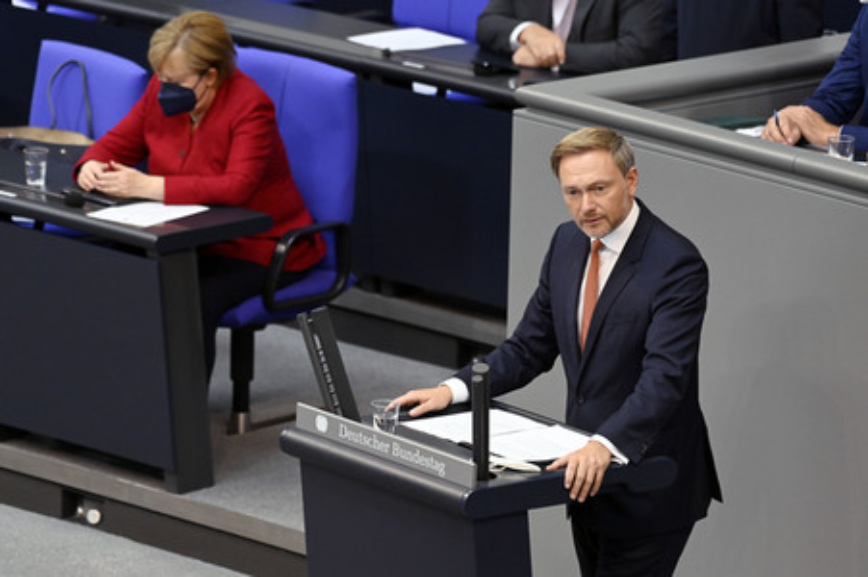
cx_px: 434
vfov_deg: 5.3
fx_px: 6264
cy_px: 288
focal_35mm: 260
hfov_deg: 7.9
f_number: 5.6
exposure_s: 1/320
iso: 6400
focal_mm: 260
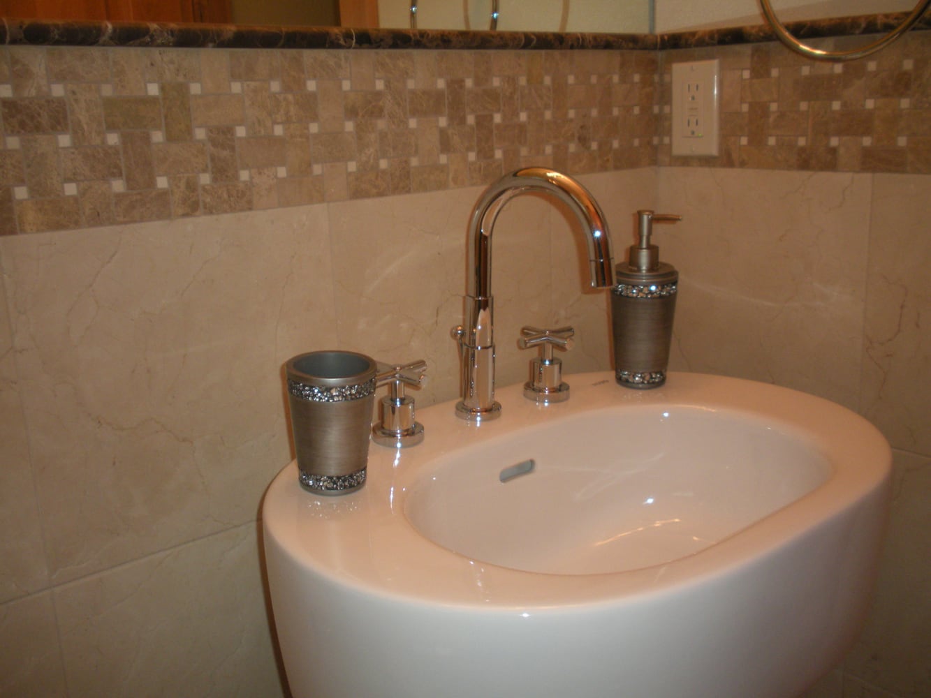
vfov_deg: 40.7
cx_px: 466
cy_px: 349
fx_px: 941
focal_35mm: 35
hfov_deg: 52.6
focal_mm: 6.3
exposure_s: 1/30
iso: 200
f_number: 3.5
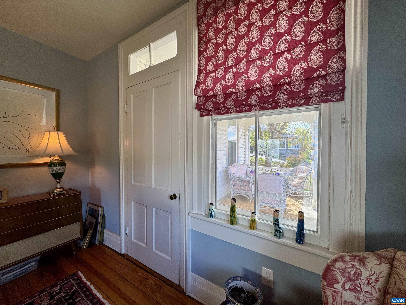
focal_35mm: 14
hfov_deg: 102.1
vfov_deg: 85.7
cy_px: 152
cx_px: 203
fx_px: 164
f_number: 2.2
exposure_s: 1/120
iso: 64
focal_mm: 2.22
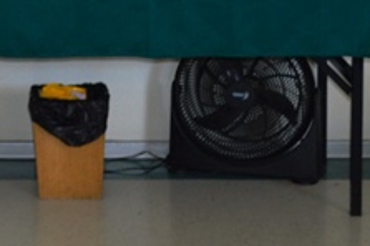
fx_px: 1550
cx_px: -252
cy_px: 3
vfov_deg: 9.0
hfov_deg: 12.6
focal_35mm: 151
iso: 640
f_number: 4.5
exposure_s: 1/60
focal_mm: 28
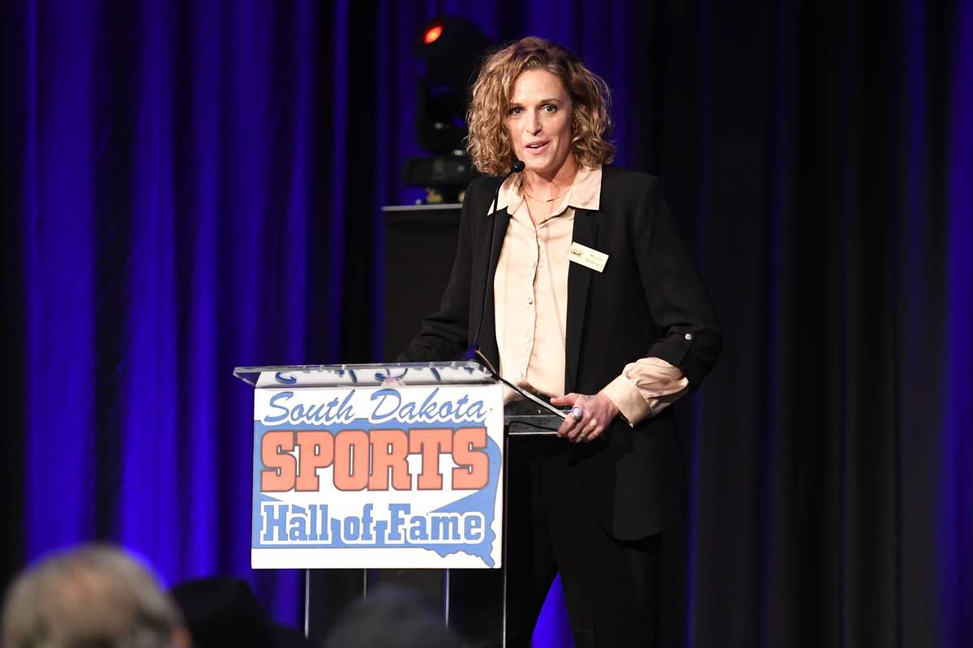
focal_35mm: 240
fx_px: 6486
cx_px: 486
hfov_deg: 8.6
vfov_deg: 5.7
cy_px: 324
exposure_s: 1/160
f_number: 2.8
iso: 4000
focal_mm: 160
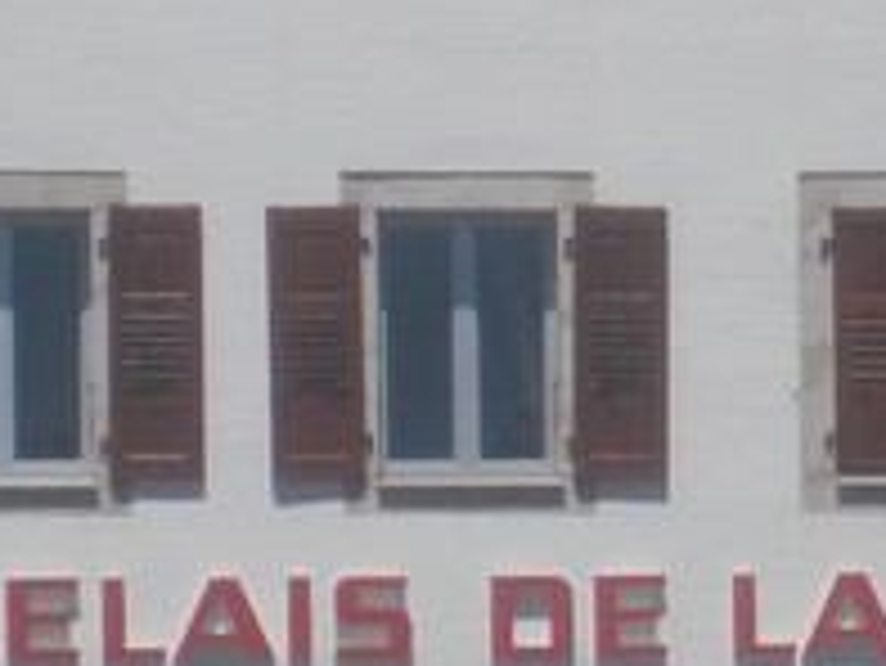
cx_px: 769
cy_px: 256
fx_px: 9041
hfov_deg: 5.6
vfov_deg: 4.2
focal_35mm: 353
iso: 80
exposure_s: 1/640
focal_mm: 12.3
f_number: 5.9
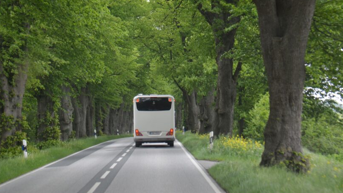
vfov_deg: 10.2
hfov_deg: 18.0
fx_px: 1082
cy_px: 51
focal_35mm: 119
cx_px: 150
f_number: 5.3
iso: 400
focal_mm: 60
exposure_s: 1/100
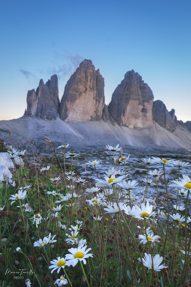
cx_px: 96
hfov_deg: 46.4
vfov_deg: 65.5
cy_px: 144
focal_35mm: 28
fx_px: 223
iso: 200
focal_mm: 18.8
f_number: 9
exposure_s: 1/4
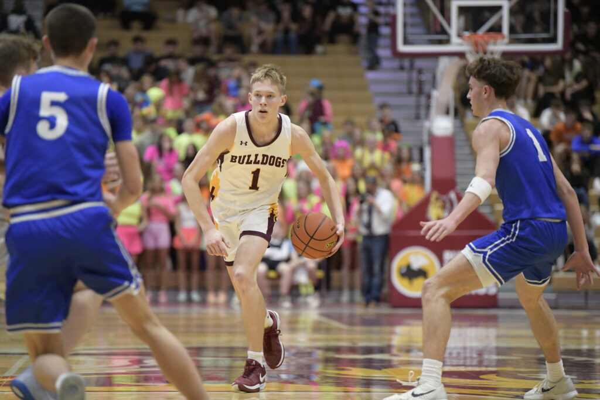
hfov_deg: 12.5
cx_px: 300
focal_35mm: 165
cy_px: 200
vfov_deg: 8.3
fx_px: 2750
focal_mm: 165
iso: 5600
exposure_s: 1/800
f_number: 2.8
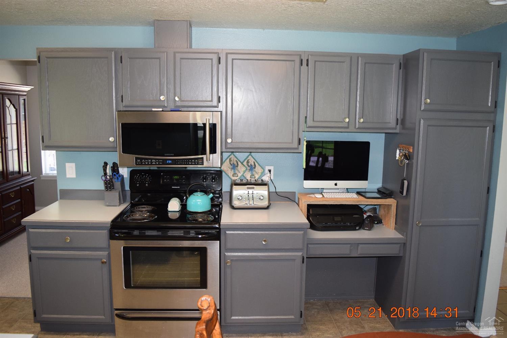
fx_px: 380
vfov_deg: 47.9
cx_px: 254
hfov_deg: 67.4
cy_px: 169
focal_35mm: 27
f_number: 4
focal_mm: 18
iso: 800
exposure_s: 1/80
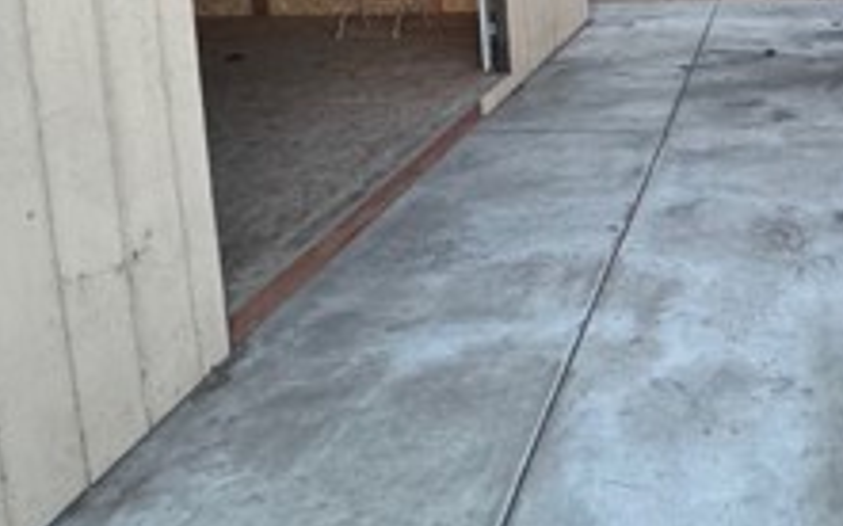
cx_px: 782
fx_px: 988
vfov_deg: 27.4
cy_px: -46
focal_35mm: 43
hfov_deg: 41.9
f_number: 2.2
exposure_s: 1/74
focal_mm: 2.22
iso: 320
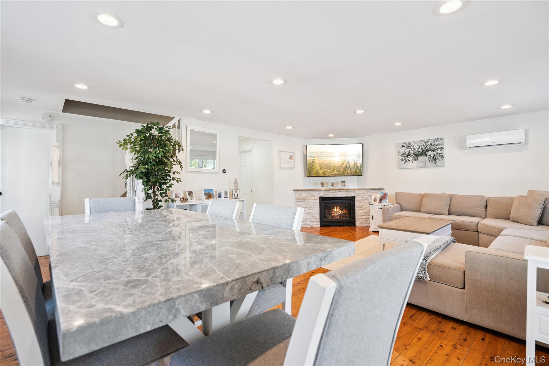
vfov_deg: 73.7
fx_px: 244
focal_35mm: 16
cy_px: 183
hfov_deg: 96.7
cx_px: 274
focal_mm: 16
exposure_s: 1/80
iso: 500
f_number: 5.6
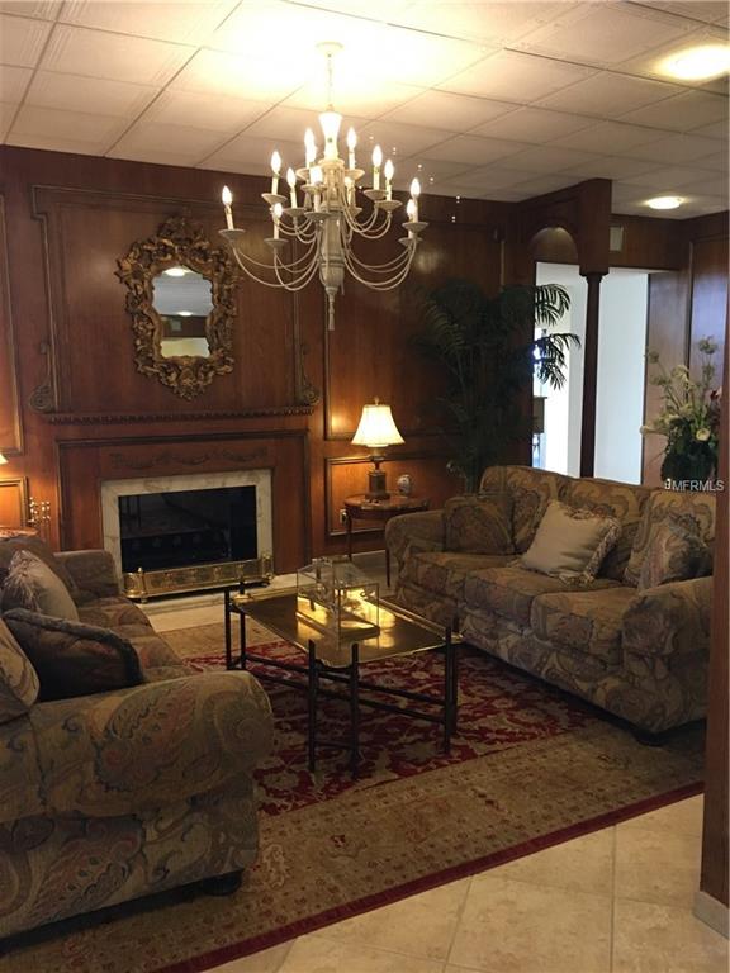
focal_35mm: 29
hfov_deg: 48.2
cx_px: 365
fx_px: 815
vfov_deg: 61.7
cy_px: 486
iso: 200
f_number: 2.2
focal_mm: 4.15
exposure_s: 1/17
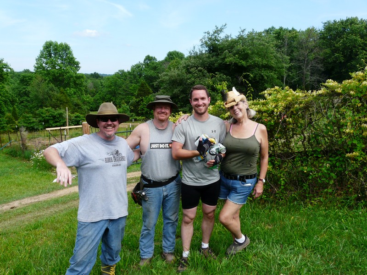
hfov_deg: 63.4
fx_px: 297
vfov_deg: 49.7
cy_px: 138
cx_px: 184
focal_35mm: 28
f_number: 5.6
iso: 100
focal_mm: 4.6
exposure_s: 1/200
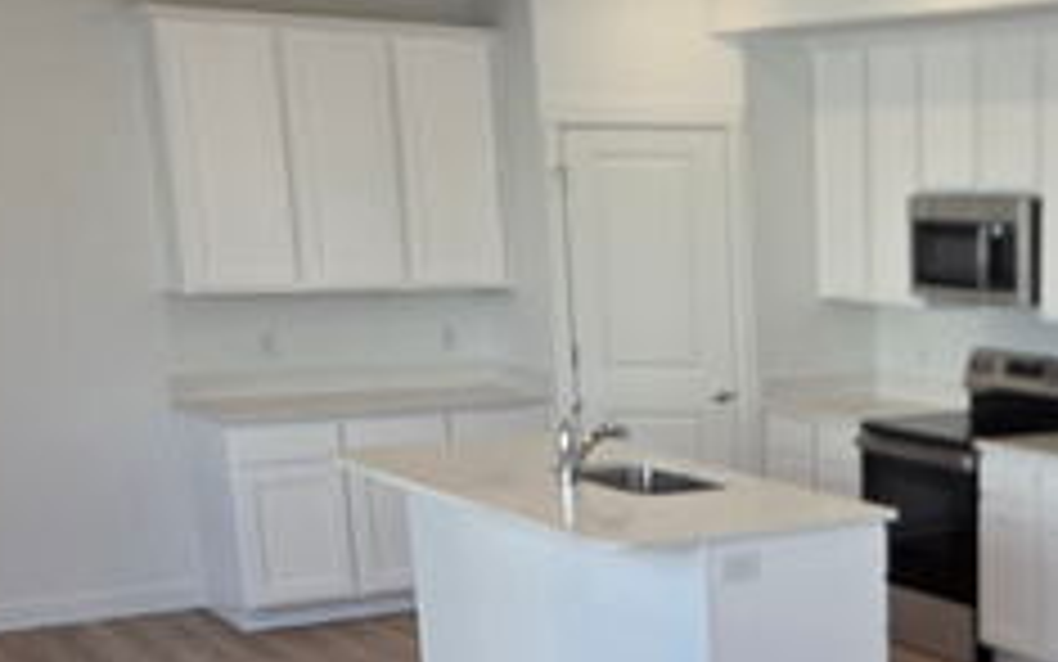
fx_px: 1730
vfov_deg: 20.5
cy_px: 748
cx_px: 1085
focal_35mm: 60
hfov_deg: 31.2
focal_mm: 2.2
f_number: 1.9
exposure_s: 1/120
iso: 40
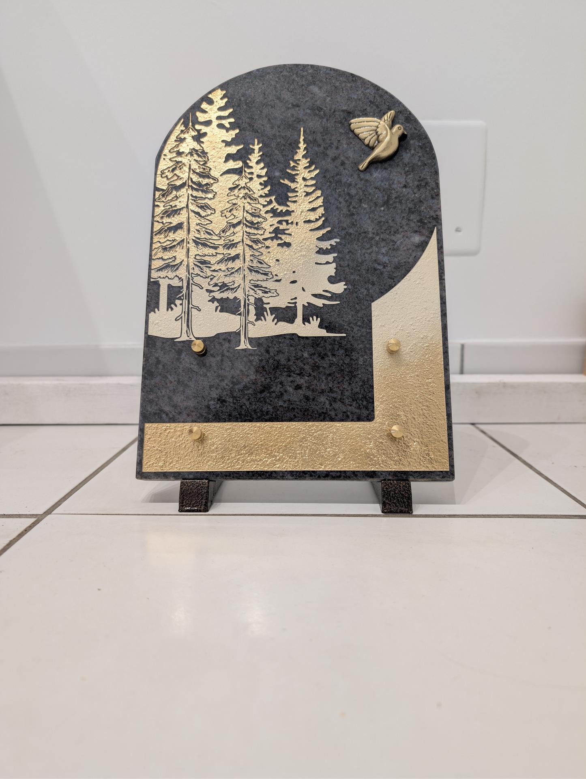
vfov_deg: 71.5
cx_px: 293
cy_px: 390
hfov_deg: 56.9
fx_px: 541
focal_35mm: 24
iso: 32
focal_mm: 6.9
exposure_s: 1/15
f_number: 1.68
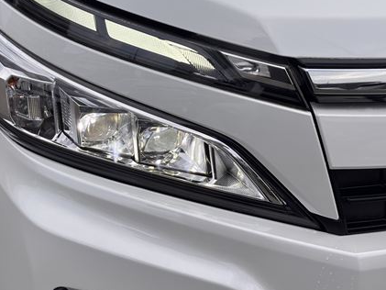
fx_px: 881
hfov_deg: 24.6
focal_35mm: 79
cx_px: 130
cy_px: 113
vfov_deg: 18.6
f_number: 1.6
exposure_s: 1/601
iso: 32
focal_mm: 5.96
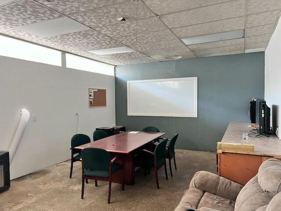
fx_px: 211
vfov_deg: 53.1
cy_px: 106
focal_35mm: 26
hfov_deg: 67.3
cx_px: 140
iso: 160
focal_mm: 5.7
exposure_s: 1/60
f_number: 1.5
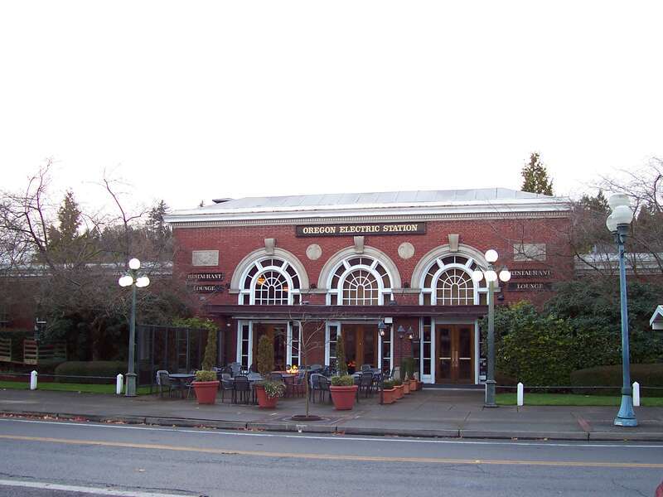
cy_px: 248
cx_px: 332
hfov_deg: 50.1
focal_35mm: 37
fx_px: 709
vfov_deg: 38.7
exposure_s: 1/90
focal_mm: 5.6
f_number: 2.8
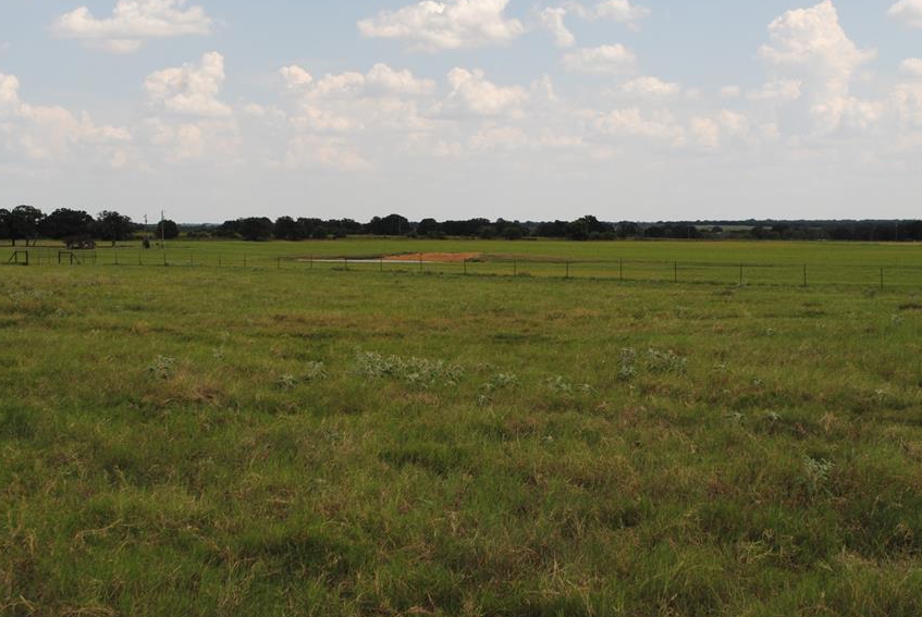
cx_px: 460
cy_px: 291
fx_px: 1487
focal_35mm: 58
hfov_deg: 34.4
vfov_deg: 23.4
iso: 100
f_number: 9
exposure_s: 1/200
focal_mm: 32
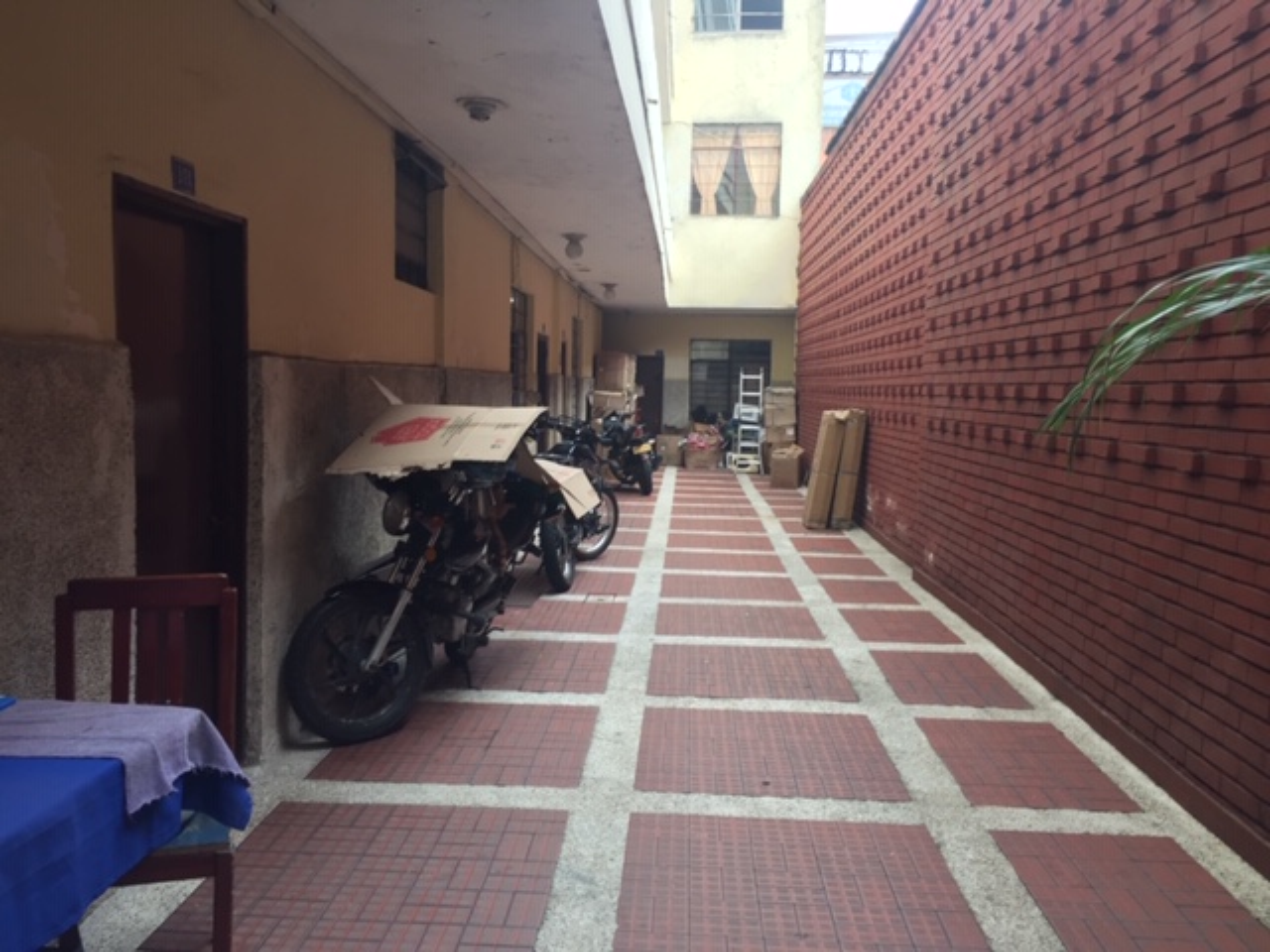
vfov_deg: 48.2
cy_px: 476
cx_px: 635
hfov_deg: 61.7
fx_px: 1064
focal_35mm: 29
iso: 50
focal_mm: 4.15
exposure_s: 1/120
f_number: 2.2
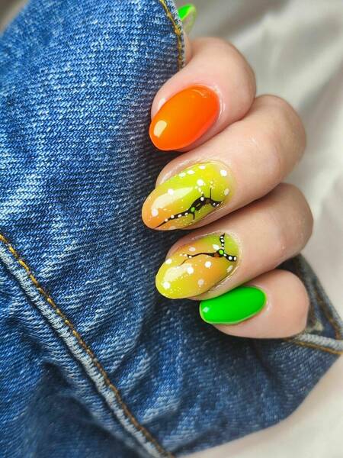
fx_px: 317
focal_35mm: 24
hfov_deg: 56.8
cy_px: 229
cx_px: 172
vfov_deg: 71.6
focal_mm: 5.59
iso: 50
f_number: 1.88
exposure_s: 1/252
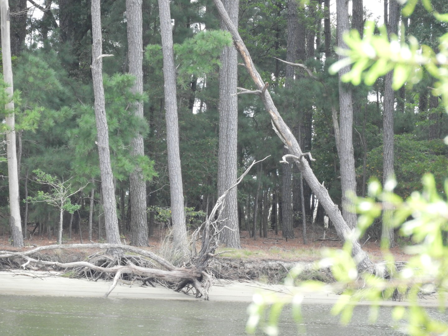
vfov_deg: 3.3
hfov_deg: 4.4
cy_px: 168
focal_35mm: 450
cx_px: 224
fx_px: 5824
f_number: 5.6
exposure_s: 1/200
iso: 400
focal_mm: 80.6
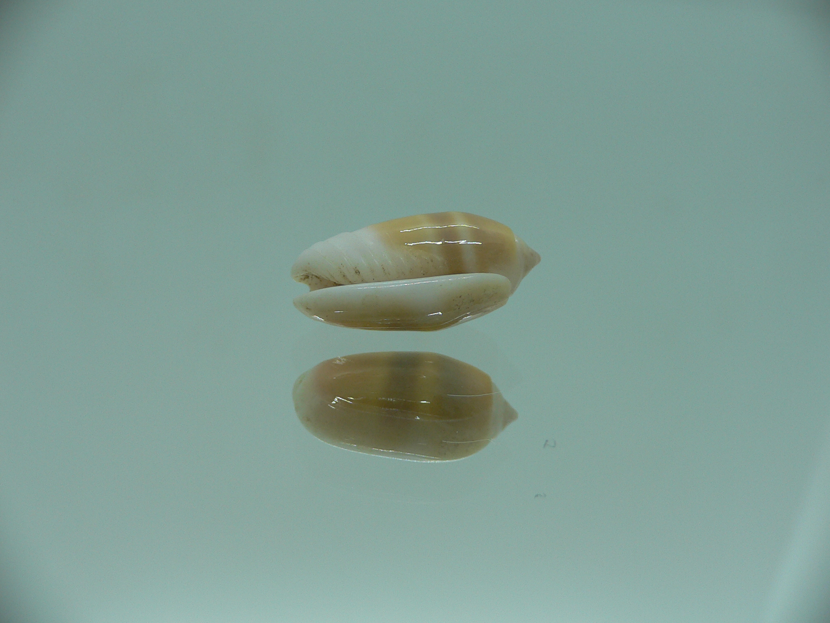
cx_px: 415
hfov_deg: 52.6
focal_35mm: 35
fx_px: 839
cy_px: 312
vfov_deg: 40.7
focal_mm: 4.6
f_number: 2.8
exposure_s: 1/80
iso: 80
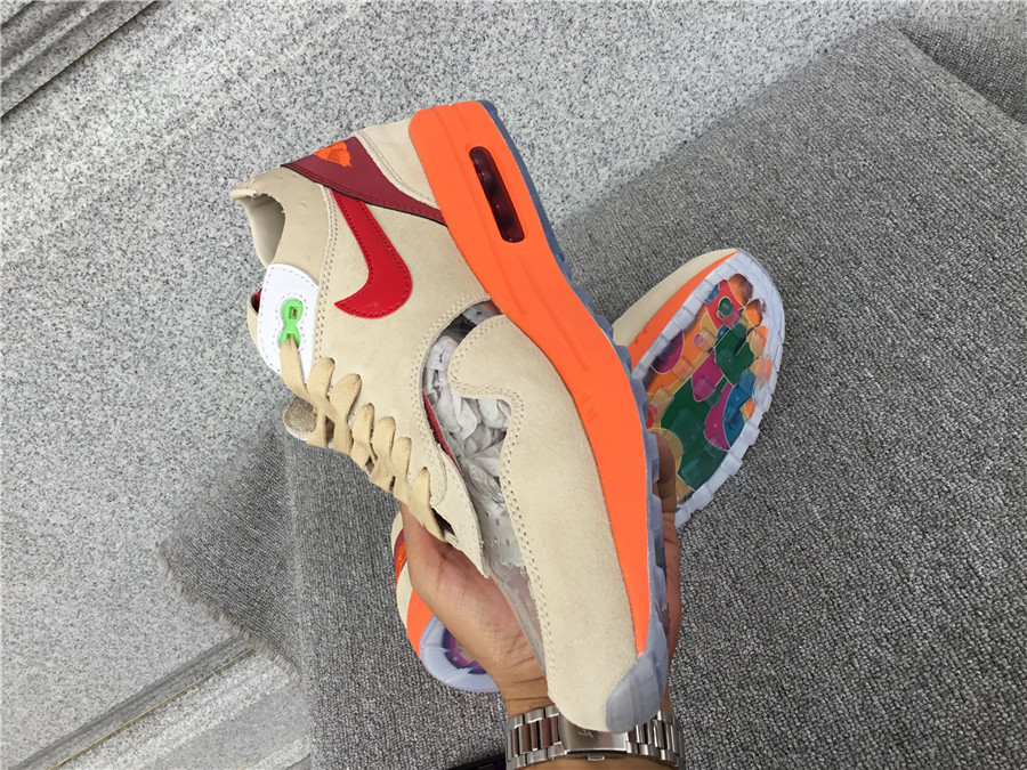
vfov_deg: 45.4
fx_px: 920
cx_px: 514
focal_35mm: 31
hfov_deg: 58.4
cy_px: 385
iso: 25
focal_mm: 3.3
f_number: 2.4
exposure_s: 1/132
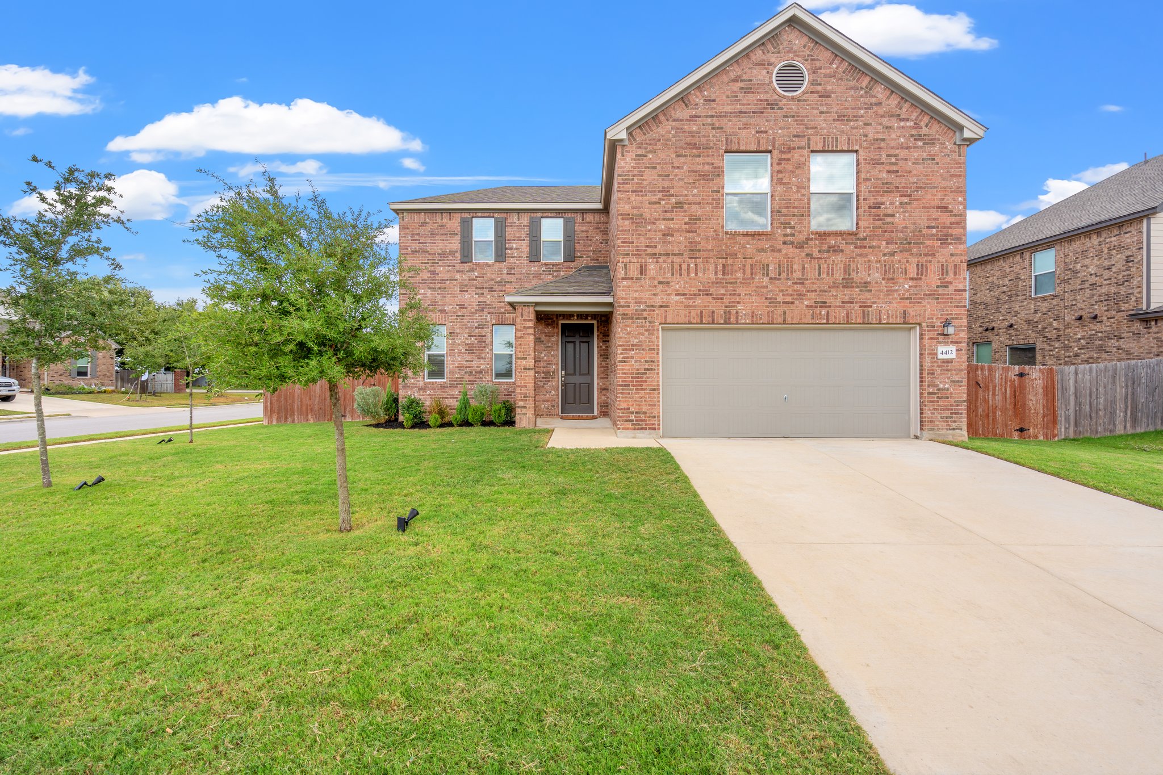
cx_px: 582
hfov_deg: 96.7
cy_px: 388
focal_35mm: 16
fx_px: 517
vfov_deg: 73.7
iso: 320
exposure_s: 1/100
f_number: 9
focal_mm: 16
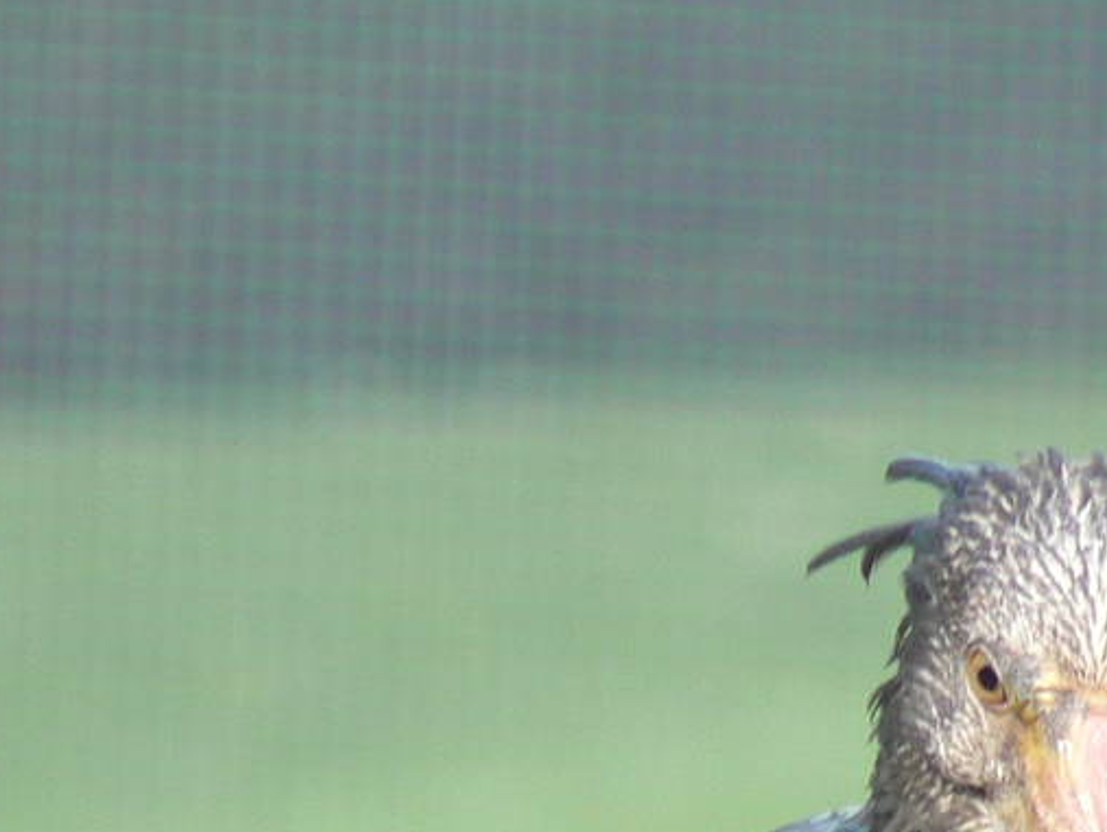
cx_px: 950
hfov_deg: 1.5
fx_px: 43587
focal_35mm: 1362
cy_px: 847
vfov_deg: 1.1
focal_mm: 72
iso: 80
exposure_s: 1/80
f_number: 4
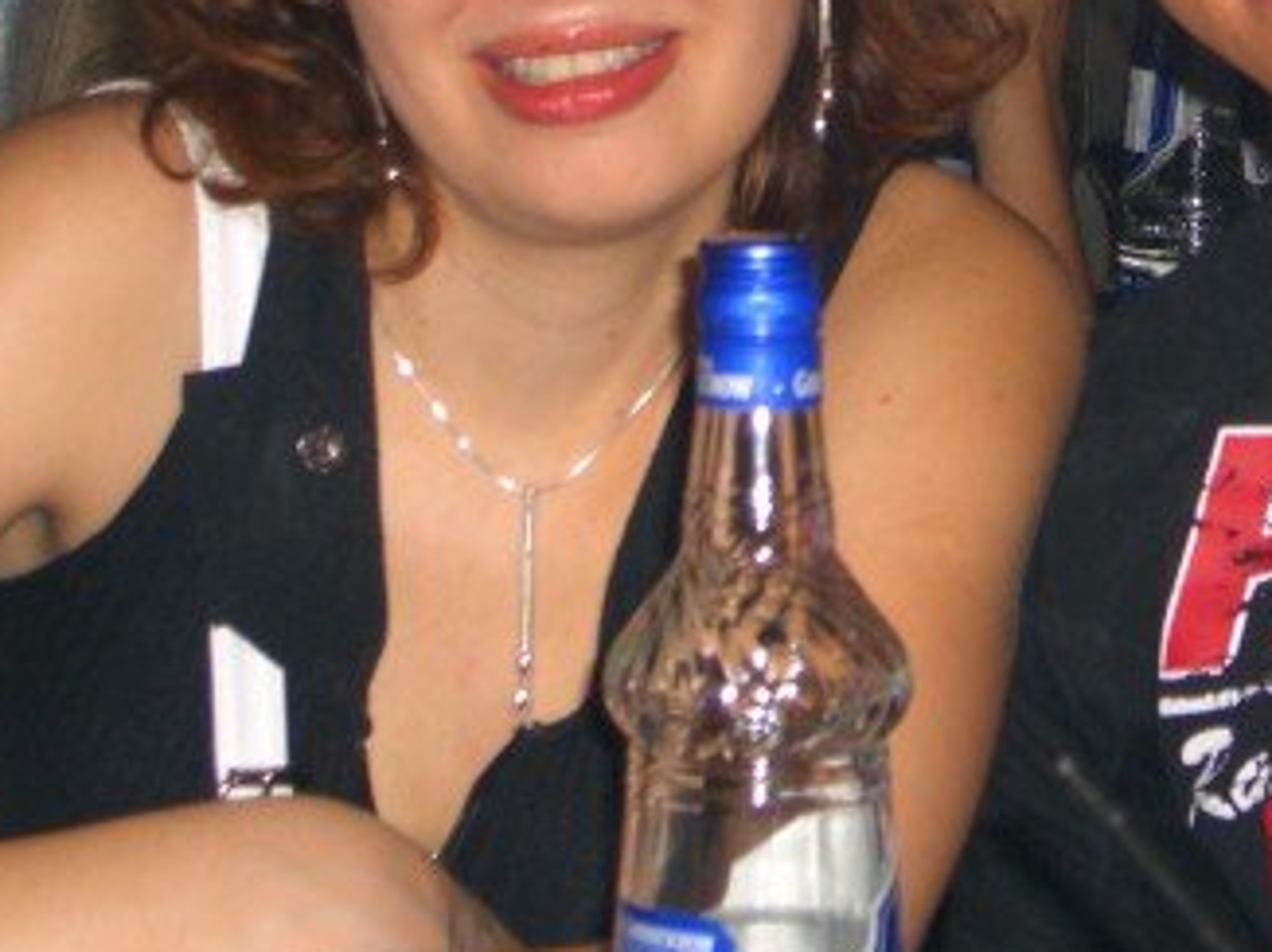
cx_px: 1190
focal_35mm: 167
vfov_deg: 8.8
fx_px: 6132
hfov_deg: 11.7
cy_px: -101
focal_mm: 14.2
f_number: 4
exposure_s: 1/60
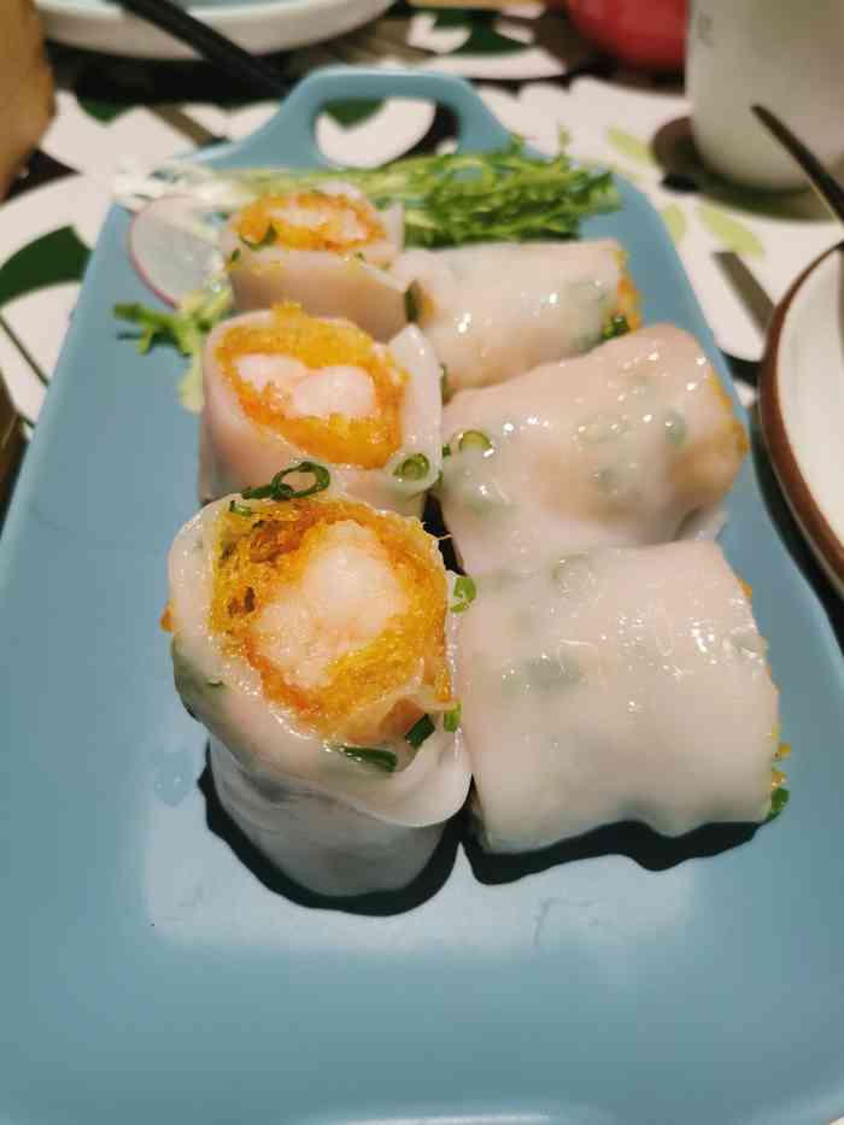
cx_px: 422
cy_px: 562
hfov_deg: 51.4
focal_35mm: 27
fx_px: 878
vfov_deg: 65.3
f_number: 1.8
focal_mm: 5.58
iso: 160
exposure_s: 1/100
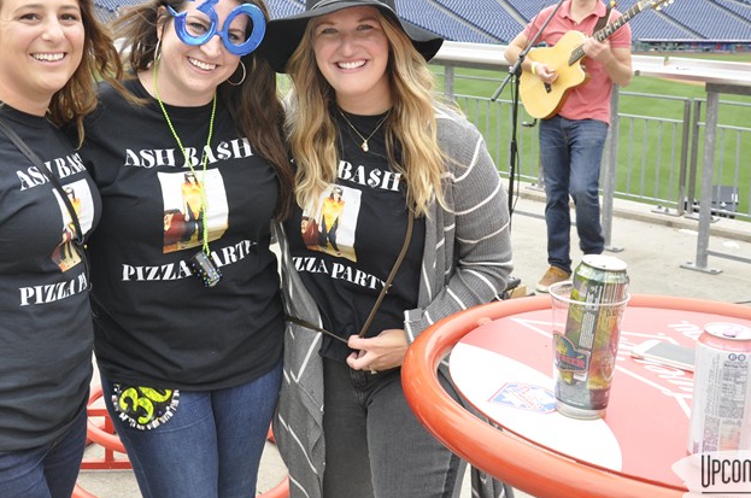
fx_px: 1104
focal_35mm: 53
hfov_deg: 37.3
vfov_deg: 25.1
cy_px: 115
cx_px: 272
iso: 400
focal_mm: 22
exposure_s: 1/60
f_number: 8
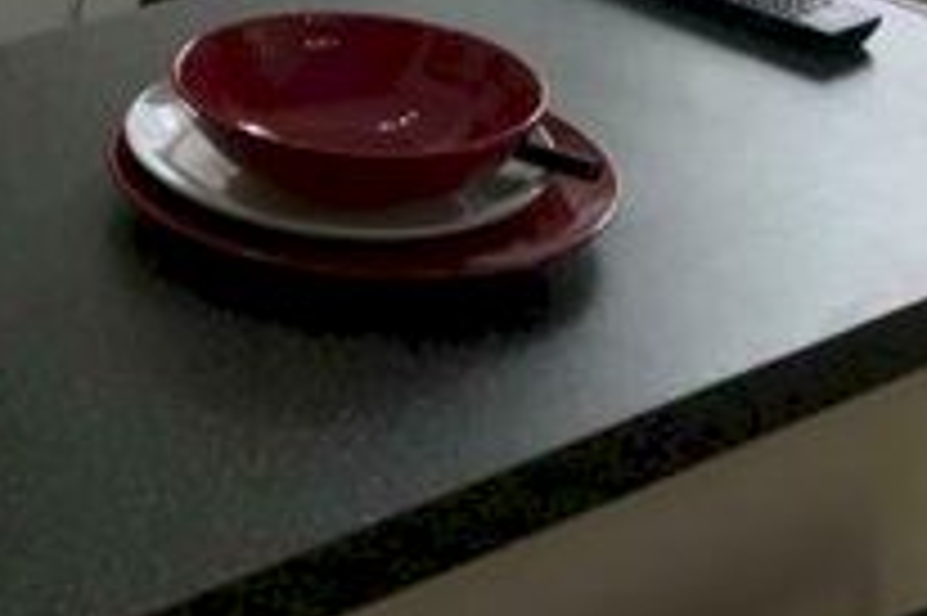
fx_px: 2547
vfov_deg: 13.3
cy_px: -178
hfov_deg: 19.4
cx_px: -198
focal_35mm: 99
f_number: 1.8
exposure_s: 1/100
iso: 40
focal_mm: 3.99
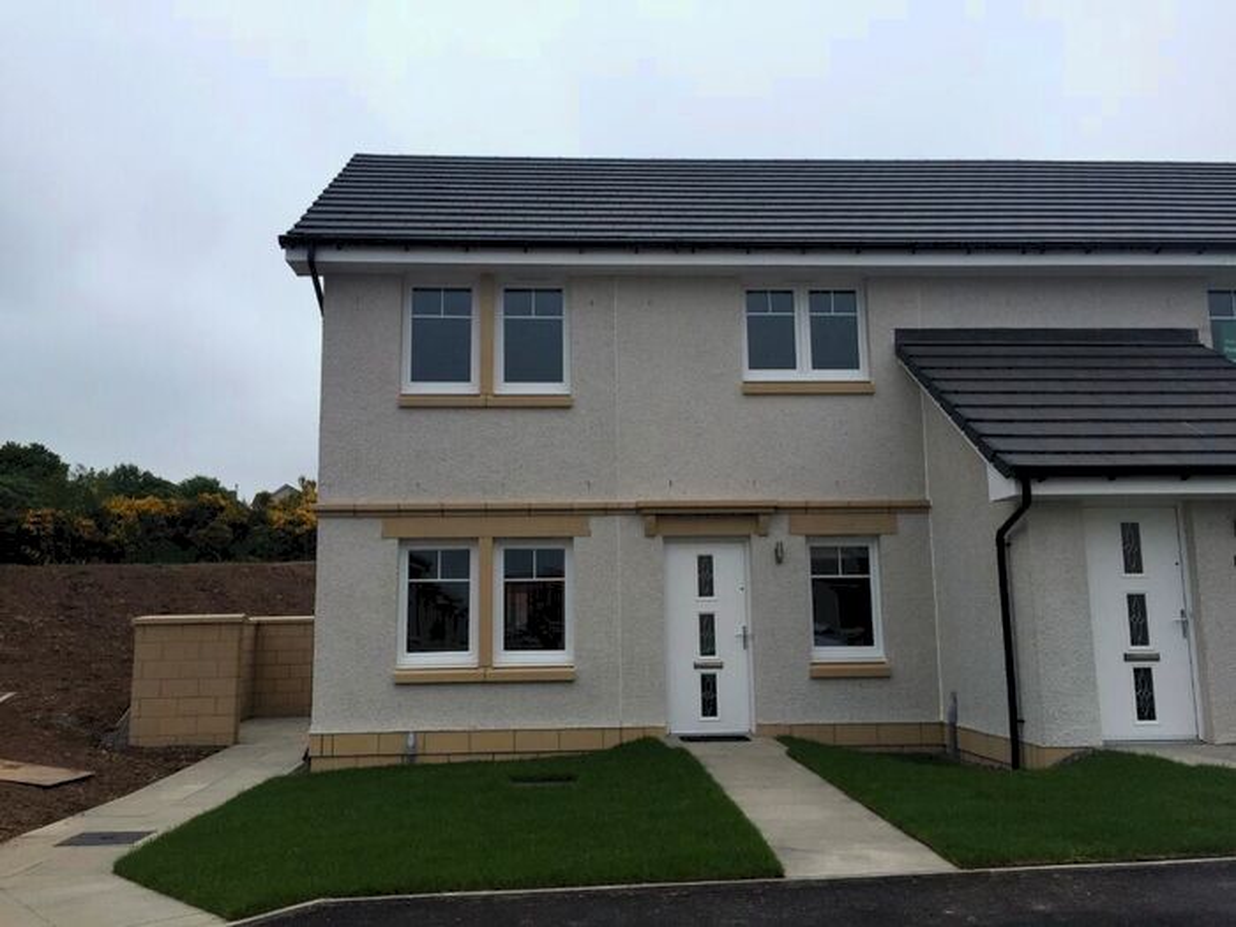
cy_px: 464
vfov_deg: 48.2
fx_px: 1035
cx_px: 618
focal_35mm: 29
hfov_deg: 61.7
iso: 32
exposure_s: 1/2326
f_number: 2.2
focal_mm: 4.15
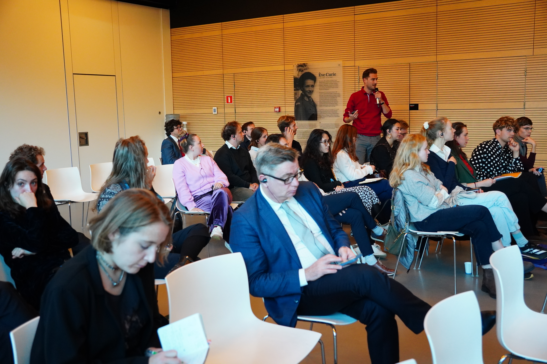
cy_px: 182
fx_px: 572
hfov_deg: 51.1
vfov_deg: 35.4
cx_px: 274
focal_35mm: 38
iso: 2500
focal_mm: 25.1
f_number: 2.8
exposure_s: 1/250
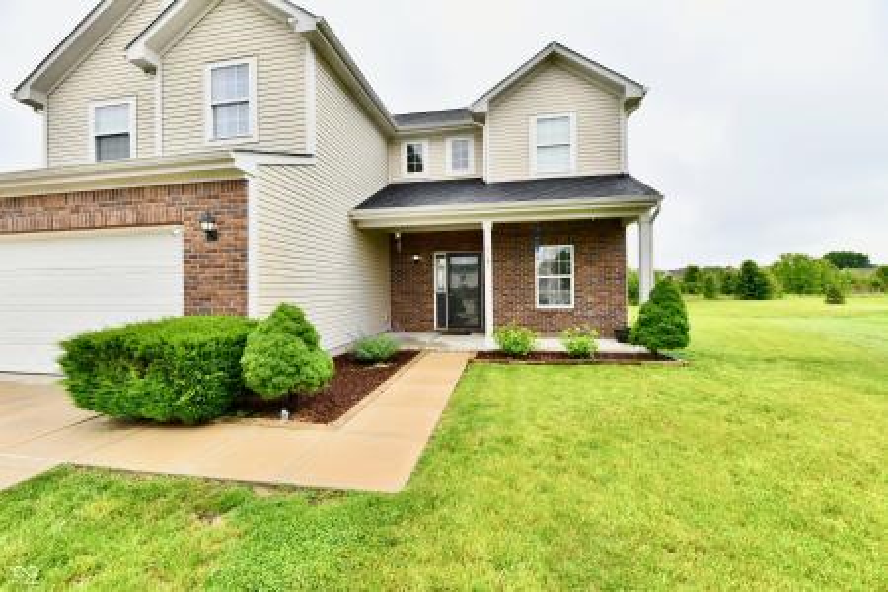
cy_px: 296
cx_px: 444
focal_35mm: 14
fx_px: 345
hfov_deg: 104.3
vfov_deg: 81.2
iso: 640
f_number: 11
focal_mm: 14
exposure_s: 1/500
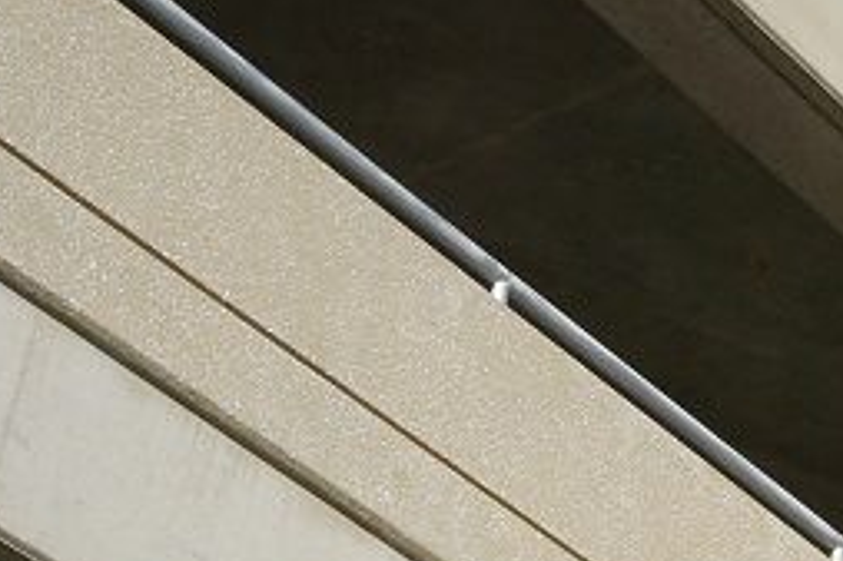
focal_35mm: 133
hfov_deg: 13.4
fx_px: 3112
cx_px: 1653
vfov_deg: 9.9
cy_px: 943
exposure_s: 1/125
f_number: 13
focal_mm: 22
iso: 100
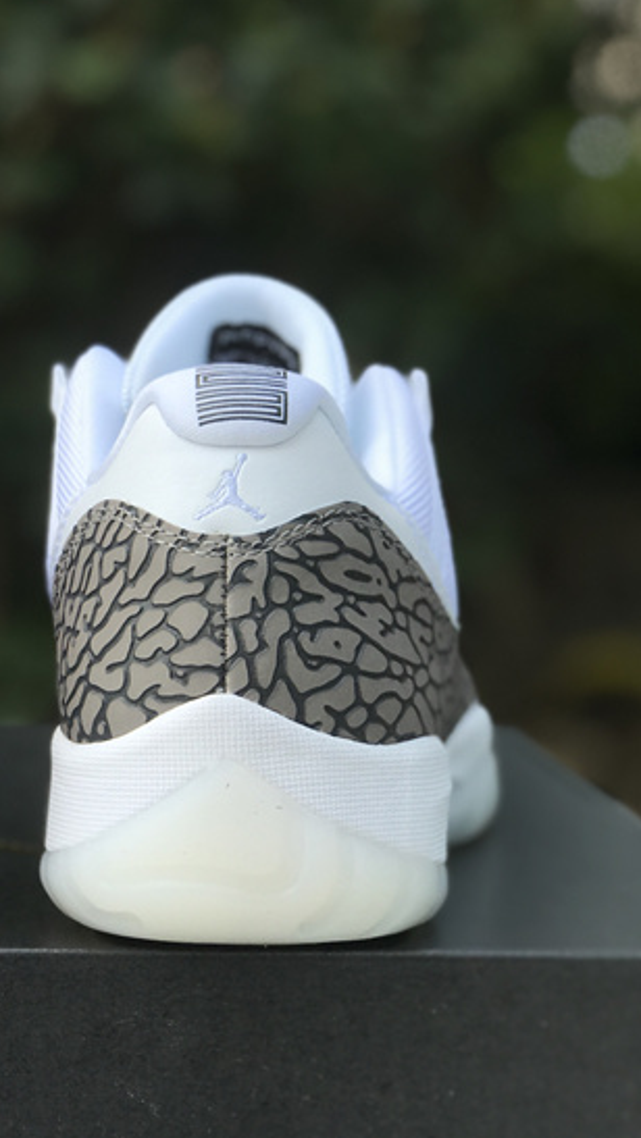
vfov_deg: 25.3
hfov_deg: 14.1
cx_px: -46
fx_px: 2536
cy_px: 565
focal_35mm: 84
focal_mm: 6.6
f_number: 2.8
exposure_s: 1/128
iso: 20
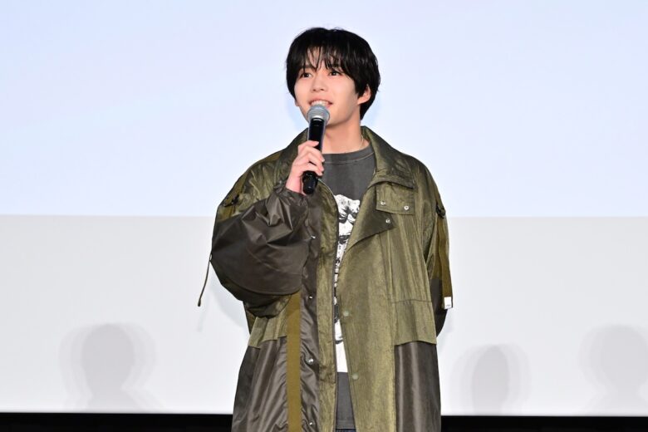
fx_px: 2160
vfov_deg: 11.4
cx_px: 324
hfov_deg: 17.1
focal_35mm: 120
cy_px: 216
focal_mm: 80
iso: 3200
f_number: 6.3
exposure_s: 1/200
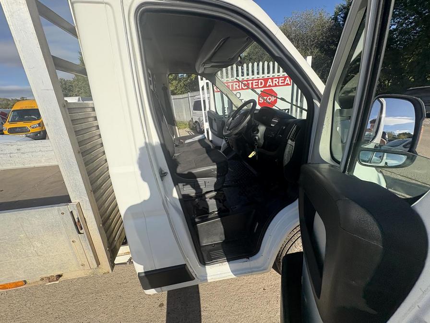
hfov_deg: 102.1
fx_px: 174
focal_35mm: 14
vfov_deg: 85.7
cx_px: 215
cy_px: 162
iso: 64
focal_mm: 2.22
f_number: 2.2
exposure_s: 1/1078
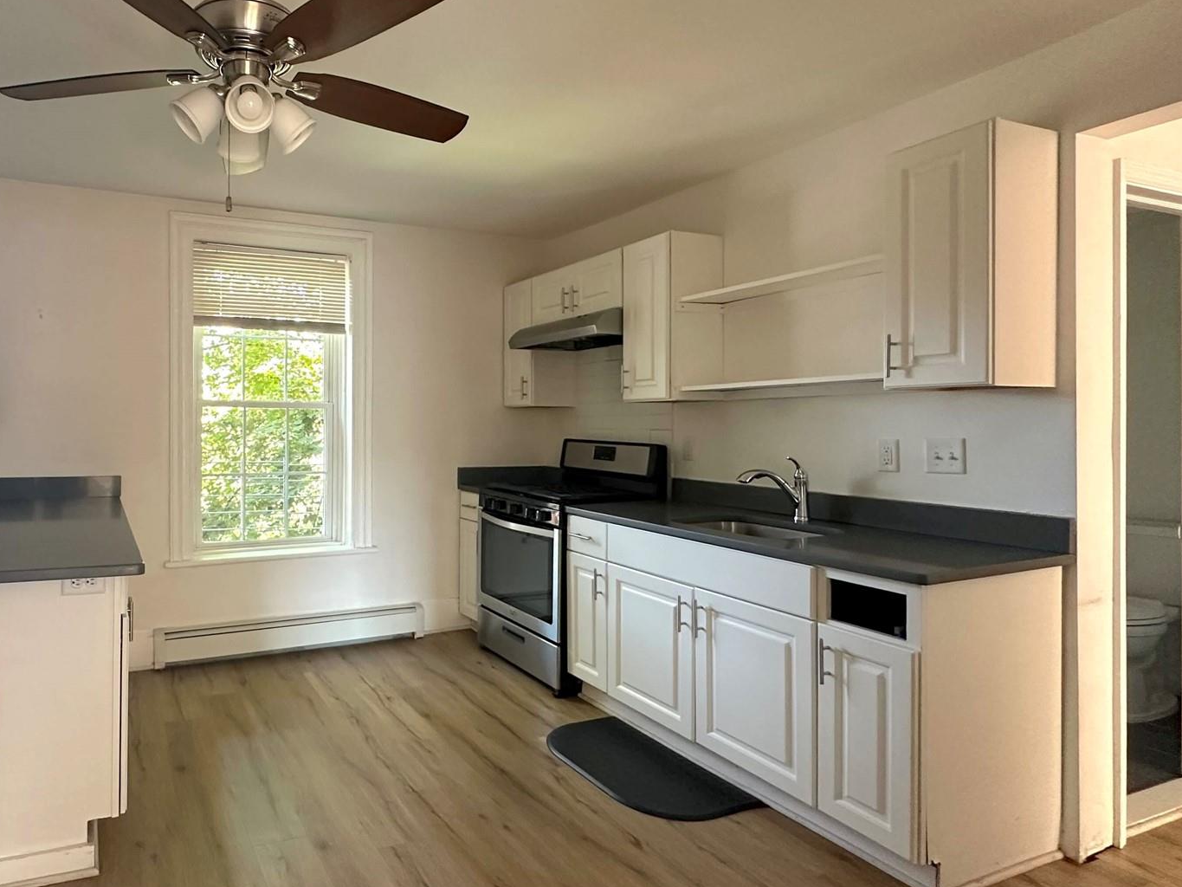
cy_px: 425
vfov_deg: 63.4
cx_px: 354
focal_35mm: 21
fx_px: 717
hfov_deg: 75.4
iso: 400
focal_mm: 2.22
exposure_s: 1/60
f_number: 2.2
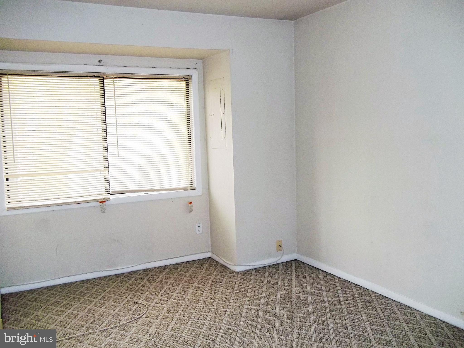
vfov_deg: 44.1
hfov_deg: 56.8
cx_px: 232
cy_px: 174
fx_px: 429
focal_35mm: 32
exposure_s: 1/40
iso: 160
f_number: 2.9
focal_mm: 5.7
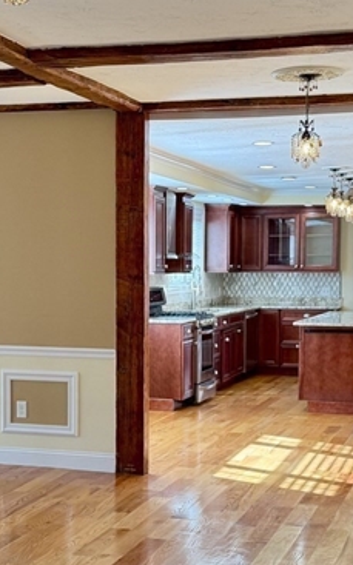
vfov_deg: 28.9
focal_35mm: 71
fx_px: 1094
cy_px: 343
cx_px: 129
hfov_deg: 18.3
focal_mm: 6.76
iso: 125
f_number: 1.78
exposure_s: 1/174
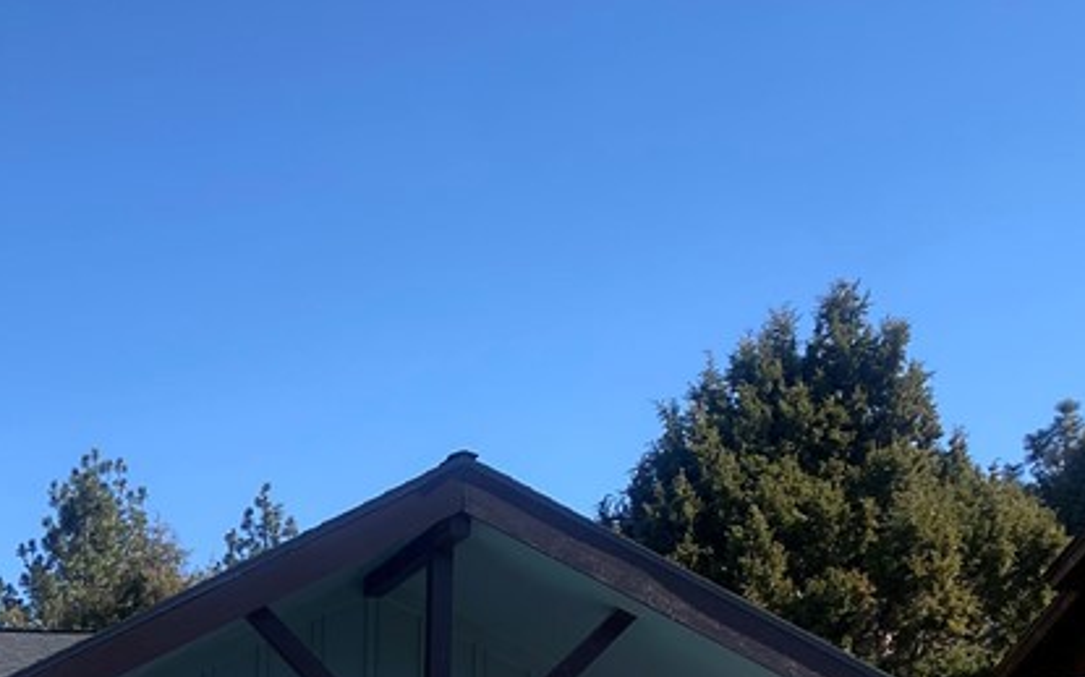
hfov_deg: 28.0
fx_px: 2010
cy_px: 915
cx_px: -55
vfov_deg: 17.7
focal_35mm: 68
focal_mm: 4.25
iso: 32
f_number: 1.8
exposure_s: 1/2141
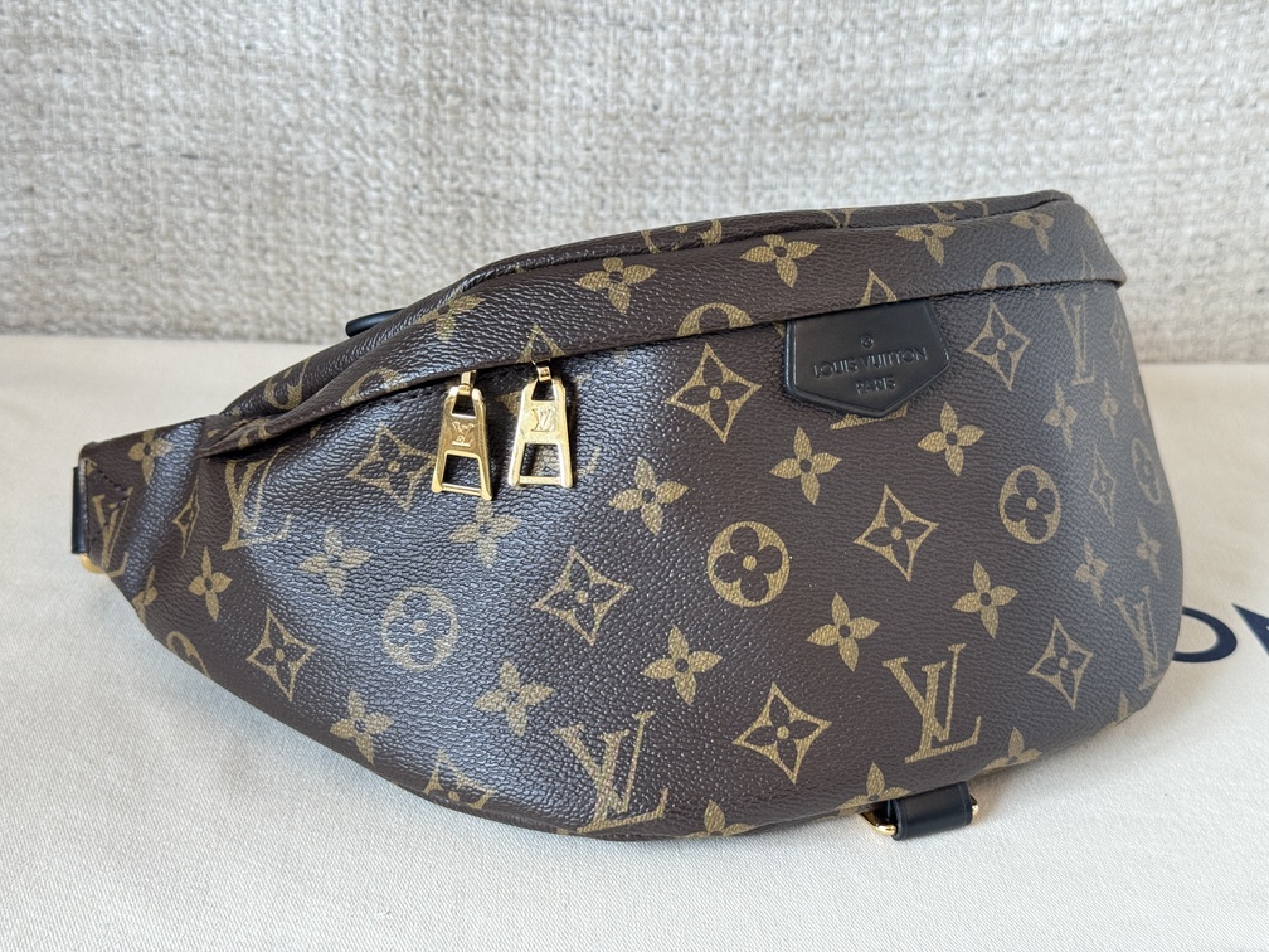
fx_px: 1760
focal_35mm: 48
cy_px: 476
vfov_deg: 30.3
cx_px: 634
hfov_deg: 39.7
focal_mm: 6.76
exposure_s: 1/100
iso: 100
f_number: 1.78
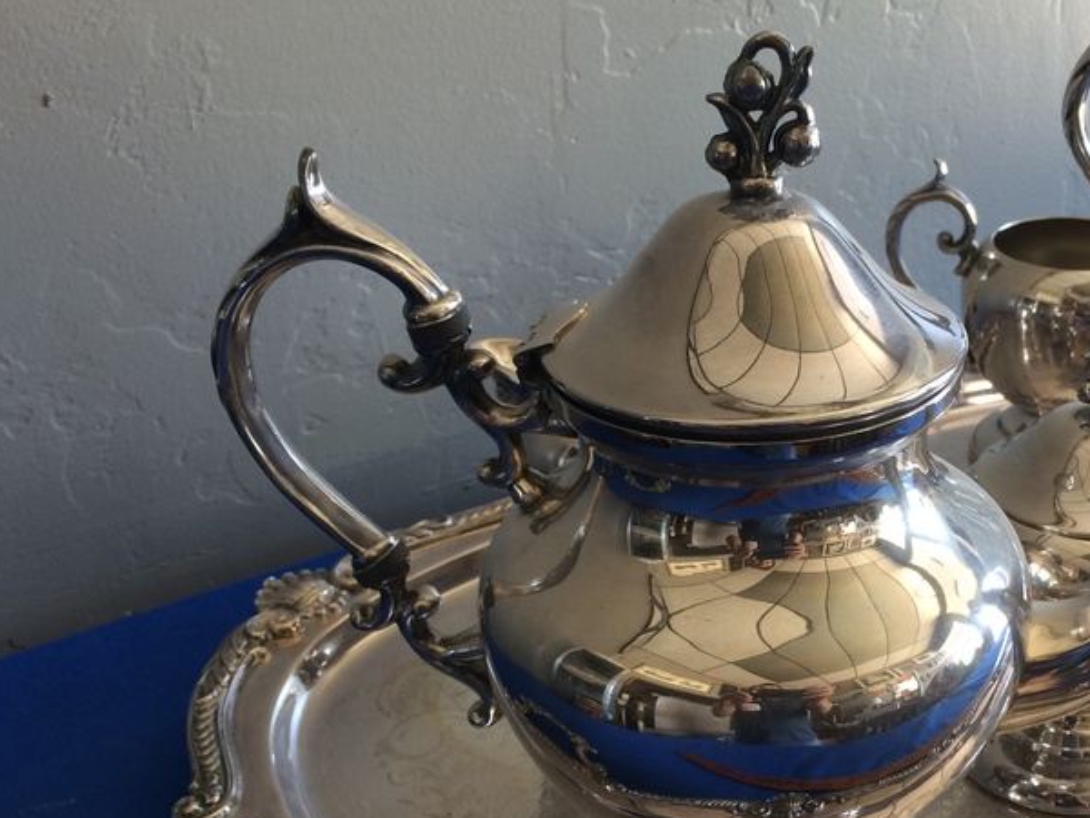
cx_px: 778
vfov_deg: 31.8
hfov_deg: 41.2
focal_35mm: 45
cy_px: 583
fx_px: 1417
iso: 50
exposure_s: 1/30
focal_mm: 4.12
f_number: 2.2
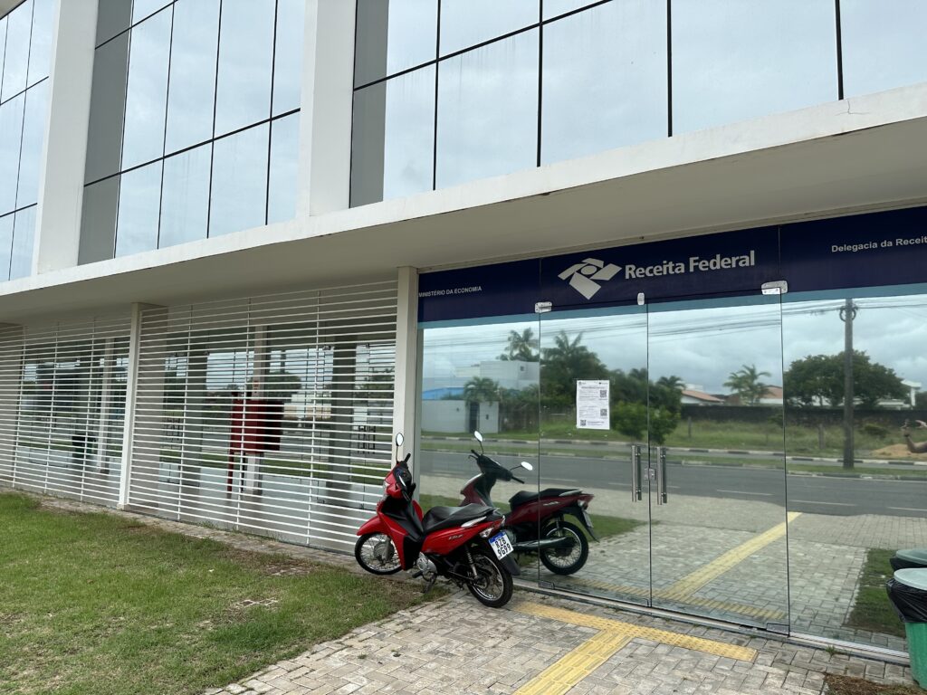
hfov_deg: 71.6
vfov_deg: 56.8
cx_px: 464
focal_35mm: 24
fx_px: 643
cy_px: 348
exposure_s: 1/2299
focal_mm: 6.86
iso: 80
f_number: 1.78
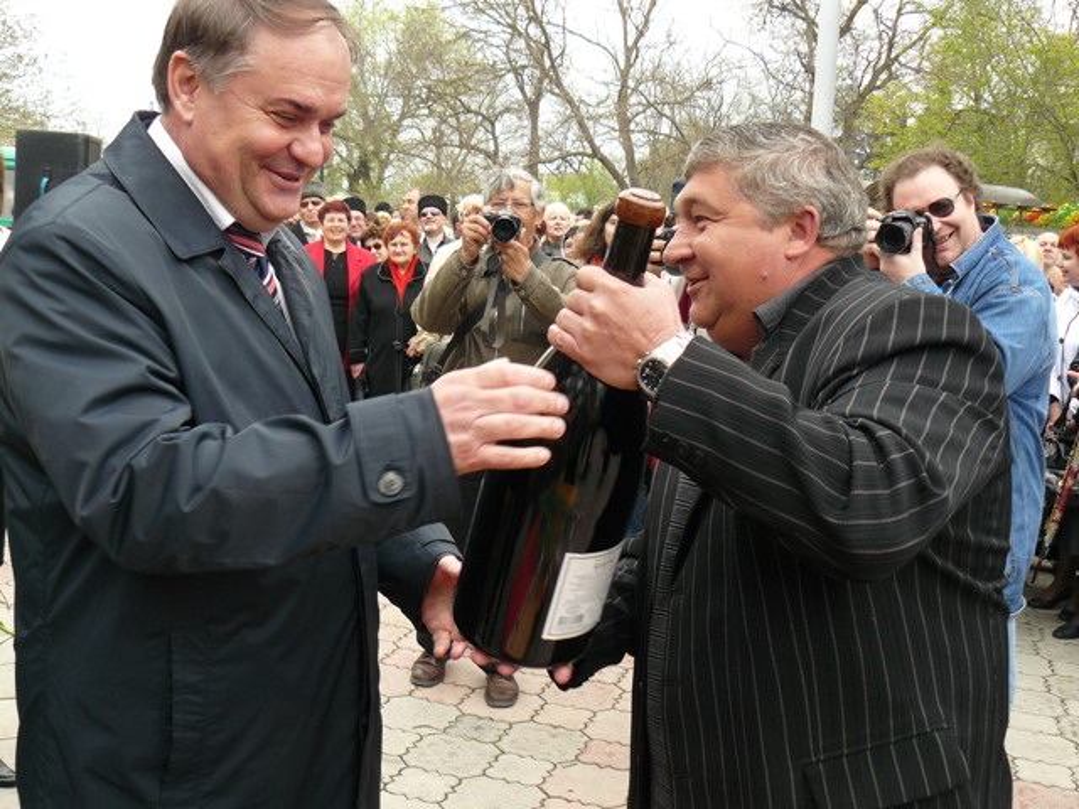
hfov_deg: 50.1
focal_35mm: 37
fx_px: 1153
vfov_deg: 38.7
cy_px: 404
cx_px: 540
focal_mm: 6.1
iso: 100
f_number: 3.6
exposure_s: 1/125
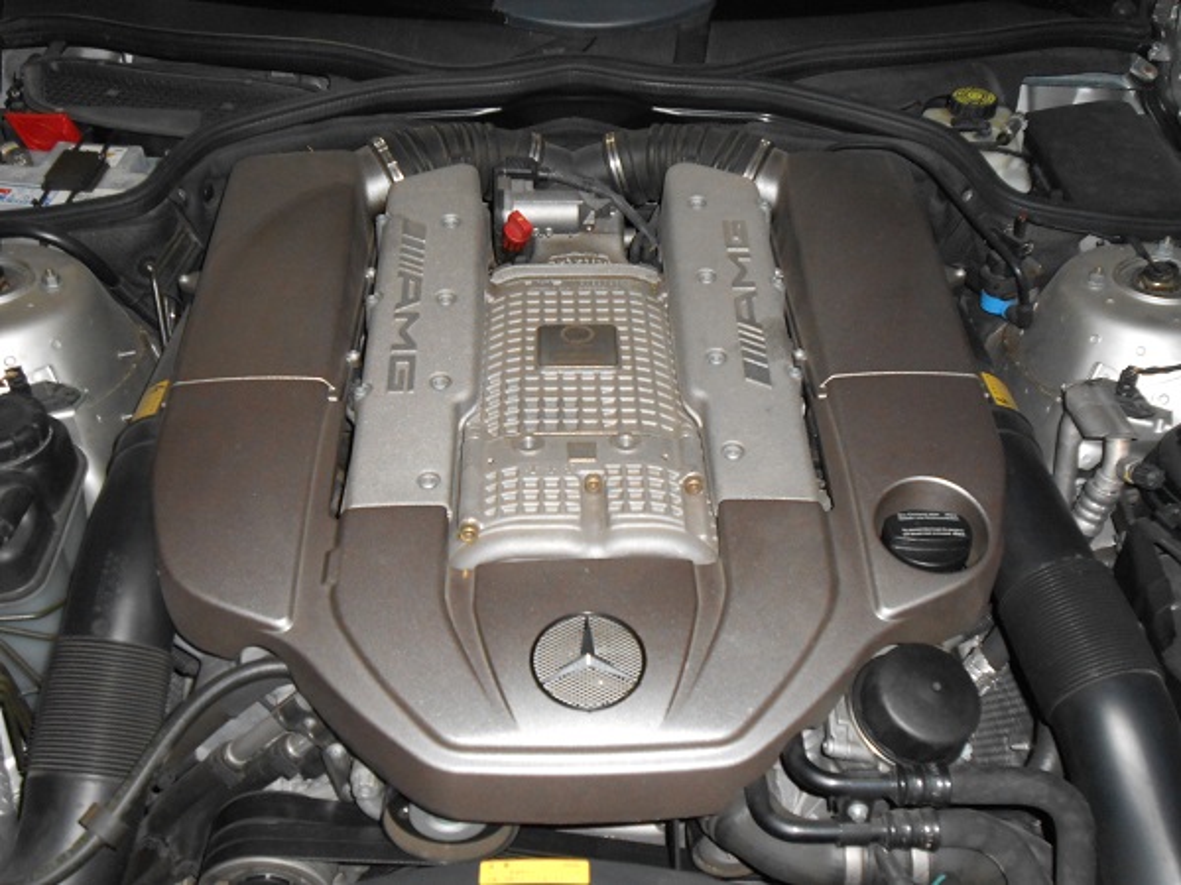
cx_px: 590
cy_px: 442
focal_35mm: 38
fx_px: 1296
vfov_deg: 37.7
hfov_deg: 49.0
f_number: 4.2
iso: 320
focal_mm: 6.8
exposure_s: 1/30
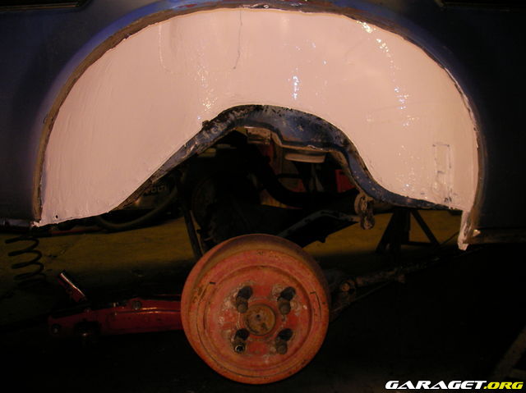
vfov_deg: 37.7
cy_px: 196
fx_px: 577
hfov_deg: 49.0
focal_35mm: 38
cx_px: 263
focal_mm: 6.3
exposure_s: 1/30
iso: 100
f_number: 3.3
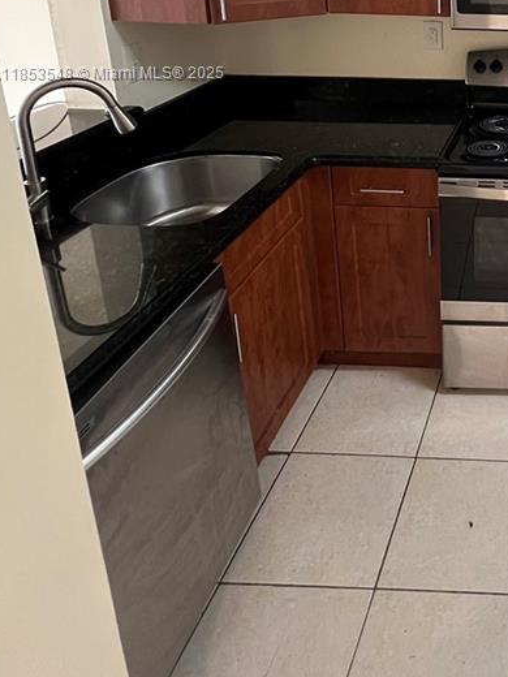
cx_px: 572
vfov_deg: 53.0
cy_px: 74
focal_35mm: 30
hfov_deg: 38.0
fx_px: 587
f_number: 1.8
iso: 400
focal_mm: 1.57
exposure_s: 1/60
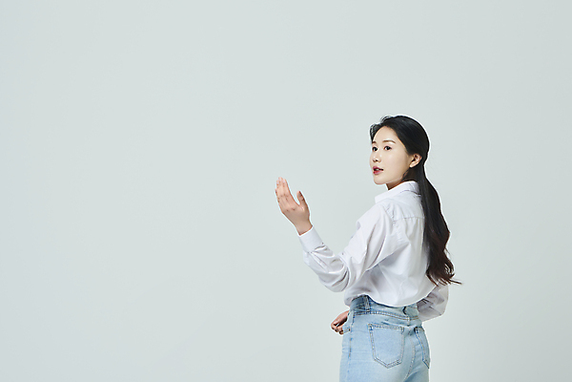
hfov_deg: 28.8
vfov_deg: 19.5
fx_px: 1112
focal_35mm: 70
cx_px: 286
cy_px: 191
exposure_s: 1/125
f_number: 11
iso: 100
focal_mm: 70
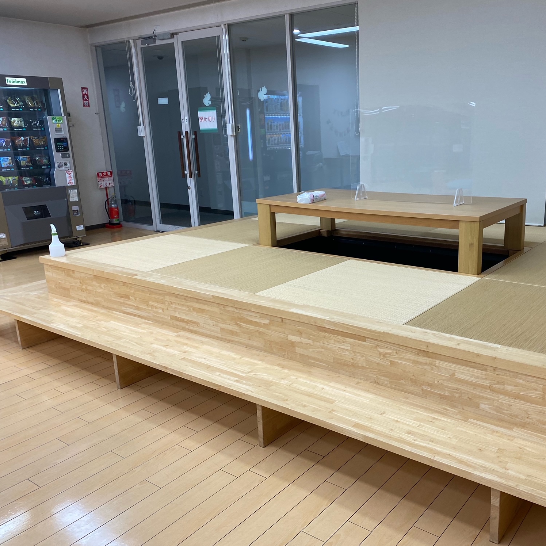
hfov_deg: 51.8
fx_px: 553
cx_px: 350
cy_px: 275
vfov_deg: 52.5
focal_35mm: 31
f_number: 1.8
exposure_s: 1/120
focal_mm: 4.25
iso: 80
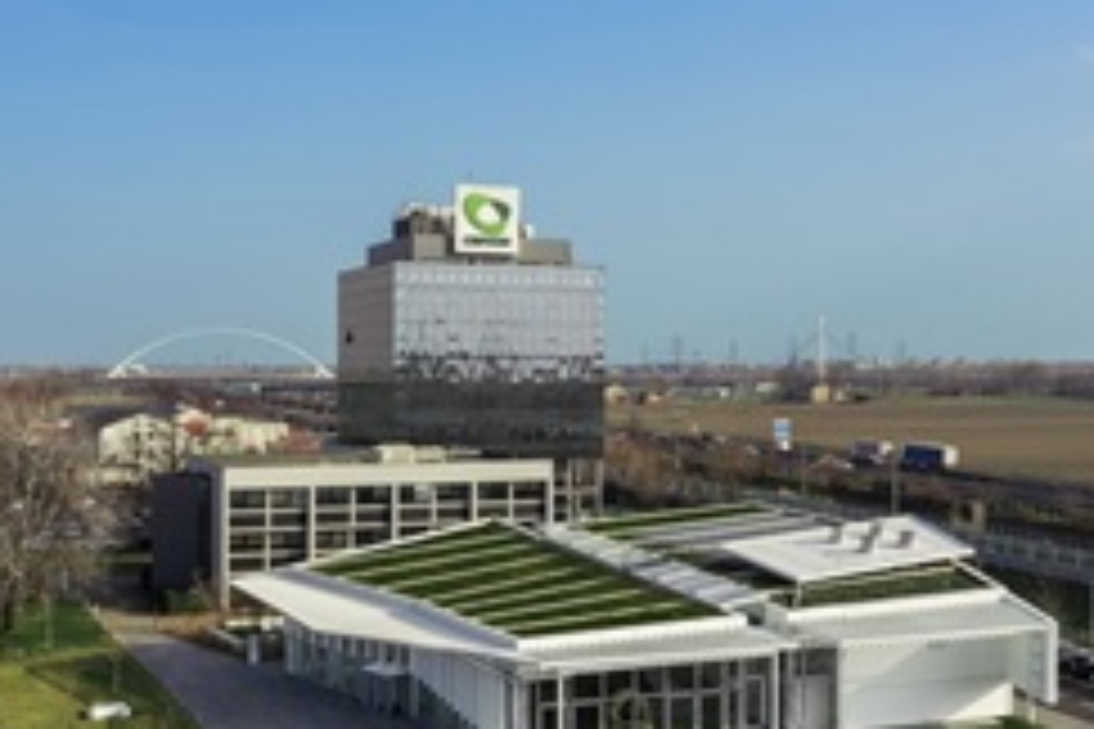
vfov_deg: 29.2
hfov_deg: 42.7
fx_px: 1398
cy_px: 374
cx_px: 576
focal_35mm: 46
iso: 100
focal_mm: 10.26
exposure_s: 1/120
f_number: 9
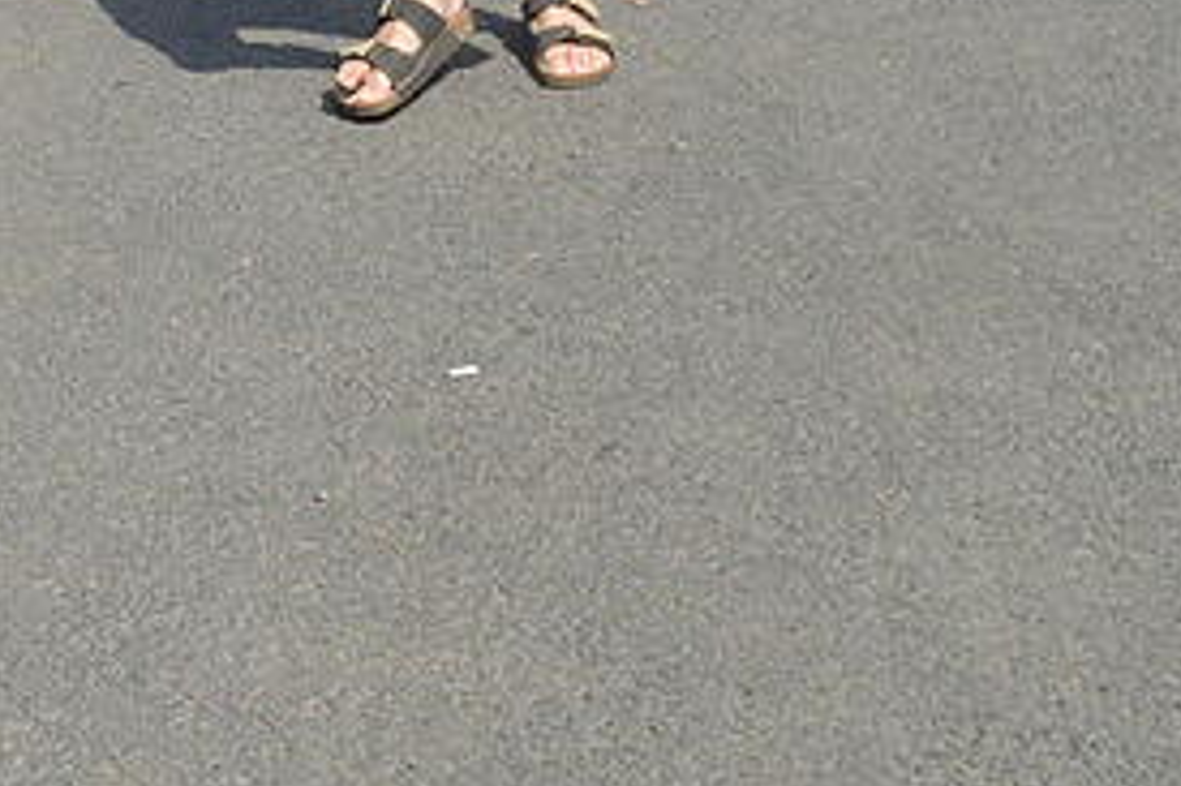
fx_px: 3475
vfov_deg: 12.0
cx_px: -240
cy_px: -550
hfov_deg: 18.3
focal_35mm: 106
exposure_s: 1/800
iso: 800
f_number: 14
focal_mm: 18
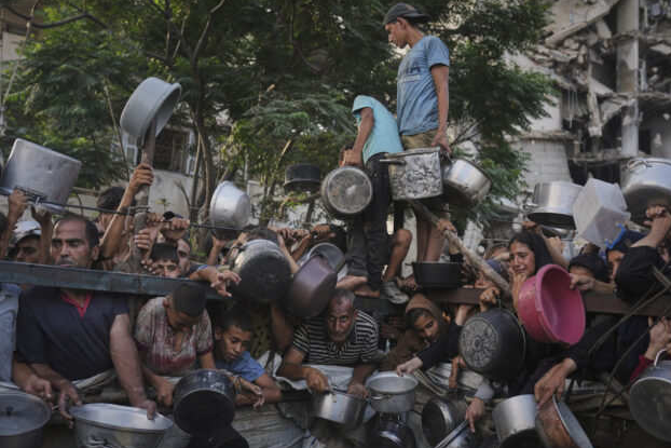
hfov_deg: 53.1
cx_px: 337
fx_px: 671
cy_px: 227
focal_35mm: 36
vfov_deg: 36.9
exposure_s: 1/400
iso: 200
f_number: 3.2
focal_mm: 35
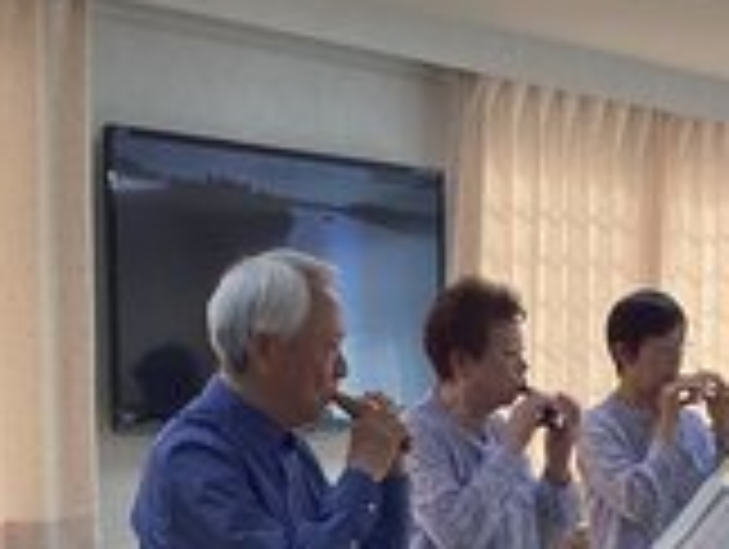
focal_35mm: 86
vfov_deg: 16.7
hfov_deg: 22.3
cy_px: 594
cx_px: 608
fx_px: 1814
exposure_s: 1/100
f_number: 2.4
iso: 50
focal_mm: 3.3
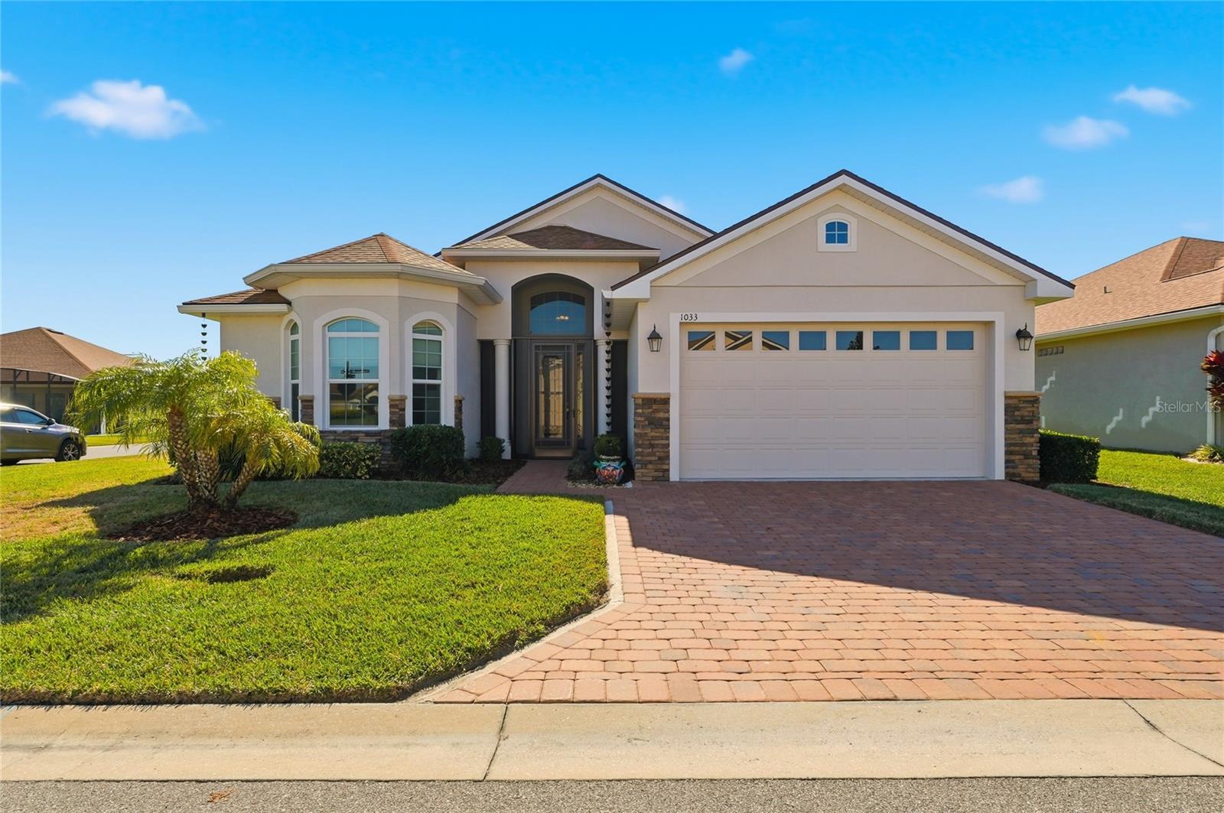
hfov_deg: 83.3
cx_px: 612
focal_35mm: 20
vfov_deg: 61.2
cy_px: 406
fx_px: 688
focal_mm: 13.5
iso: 100
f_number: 7.1
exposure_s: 1/4000
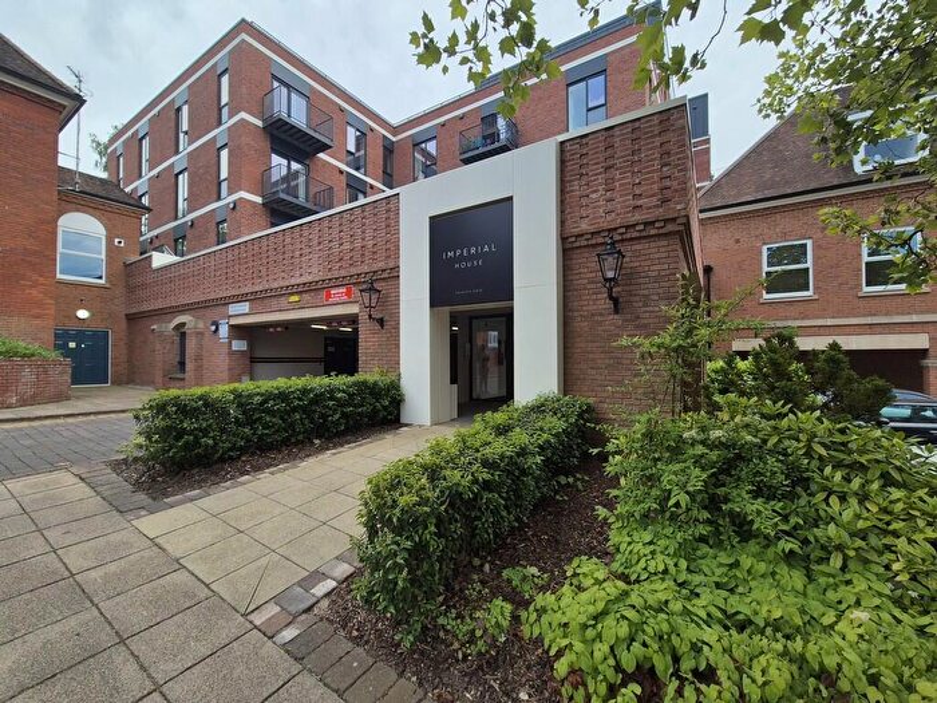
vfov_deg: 89.9
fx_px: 352
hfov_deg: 106.2
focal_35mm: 13
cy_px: 352
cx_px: 468
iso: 50
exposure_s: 1/746
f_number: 2.2
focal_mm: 2.2
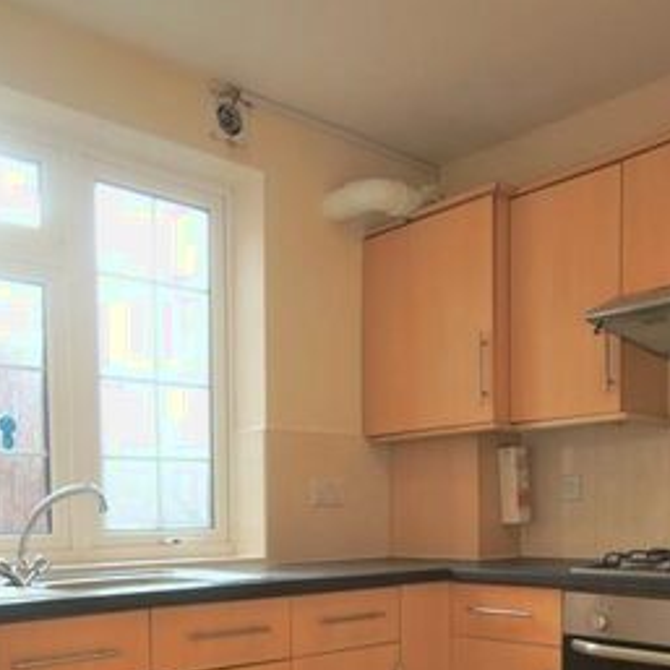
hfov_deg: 43.6
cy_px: 541
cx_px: 381
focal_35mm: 38
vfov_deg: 41.7
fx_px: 836
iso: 125
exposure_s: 1/60
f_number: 4.5
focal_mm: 11
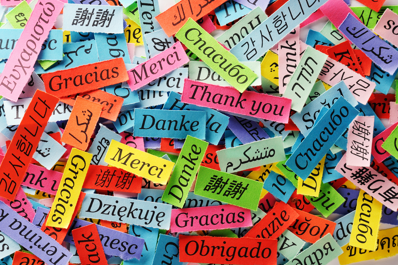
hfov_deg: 11.7
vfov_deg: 7.8
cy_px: 128
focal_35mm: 176
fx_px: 1946
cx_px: 203
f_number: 8
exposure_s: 1/200
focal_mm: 110
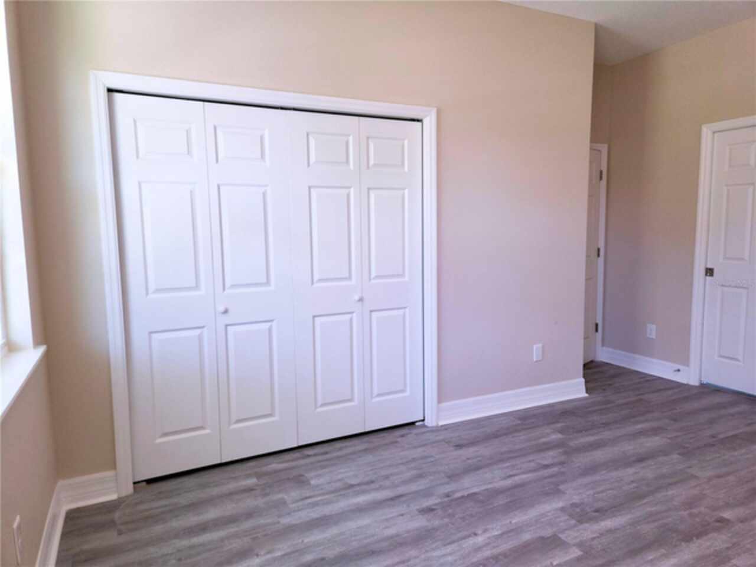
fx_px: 502
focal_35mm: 23
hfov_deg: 73.9
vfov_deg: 58.9
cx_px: 378
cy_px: 284
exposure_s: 1/60
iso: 64
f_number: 1.8
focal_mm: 5.4
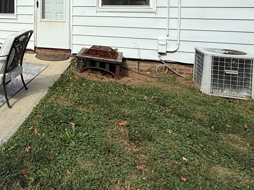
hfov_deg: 49.8
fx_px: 235
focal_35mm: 32
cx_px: 20
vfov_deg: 40.4
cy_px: 15
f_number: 2.2
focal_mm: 2.22
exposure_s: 1/1745
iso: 50
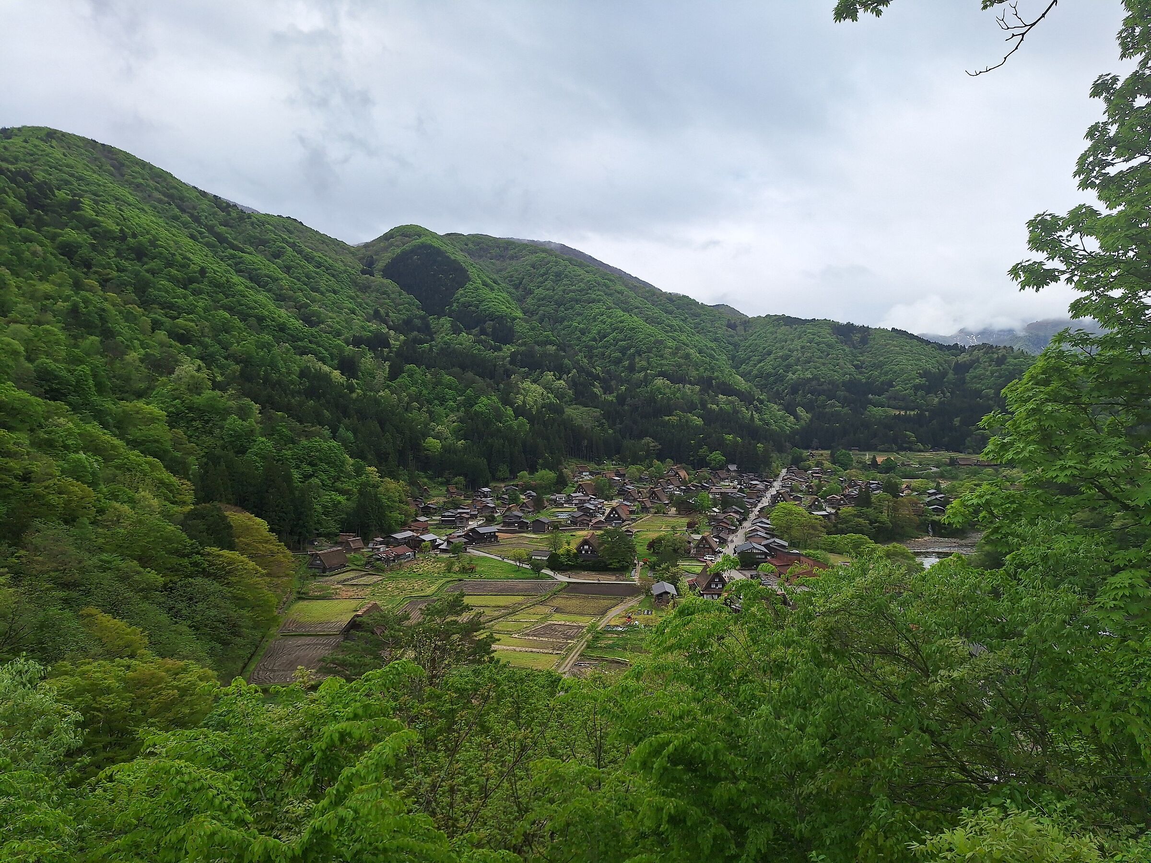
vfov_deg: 58.9
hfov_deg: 73.9
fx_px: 765
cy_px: 432
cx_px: 576
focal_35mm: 23
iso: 40
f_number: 1.8
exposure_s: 1/4049
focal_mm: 5.54
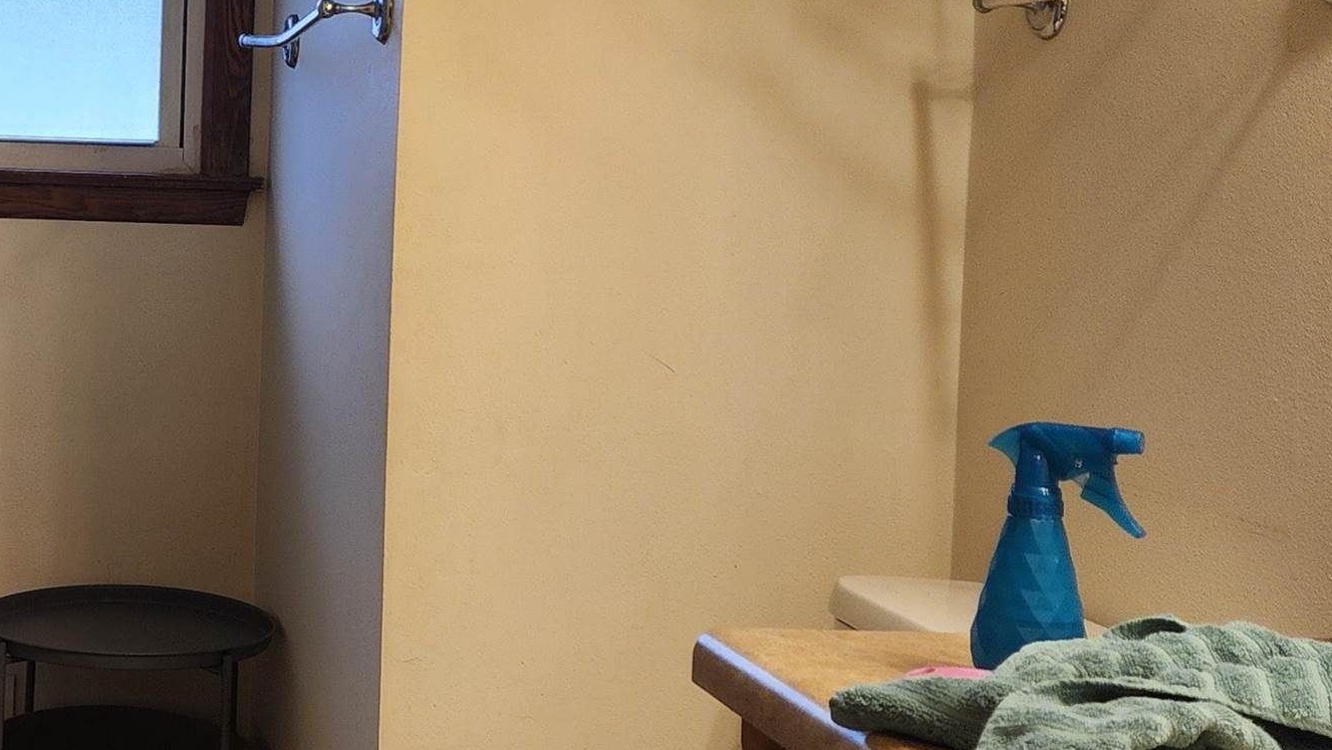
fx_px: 2049
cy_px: 269
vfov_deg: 20.7
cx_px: 164
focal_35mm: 58
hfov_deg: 34.3
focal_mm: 6.4
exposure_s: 1/60
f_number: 1.8
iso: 160
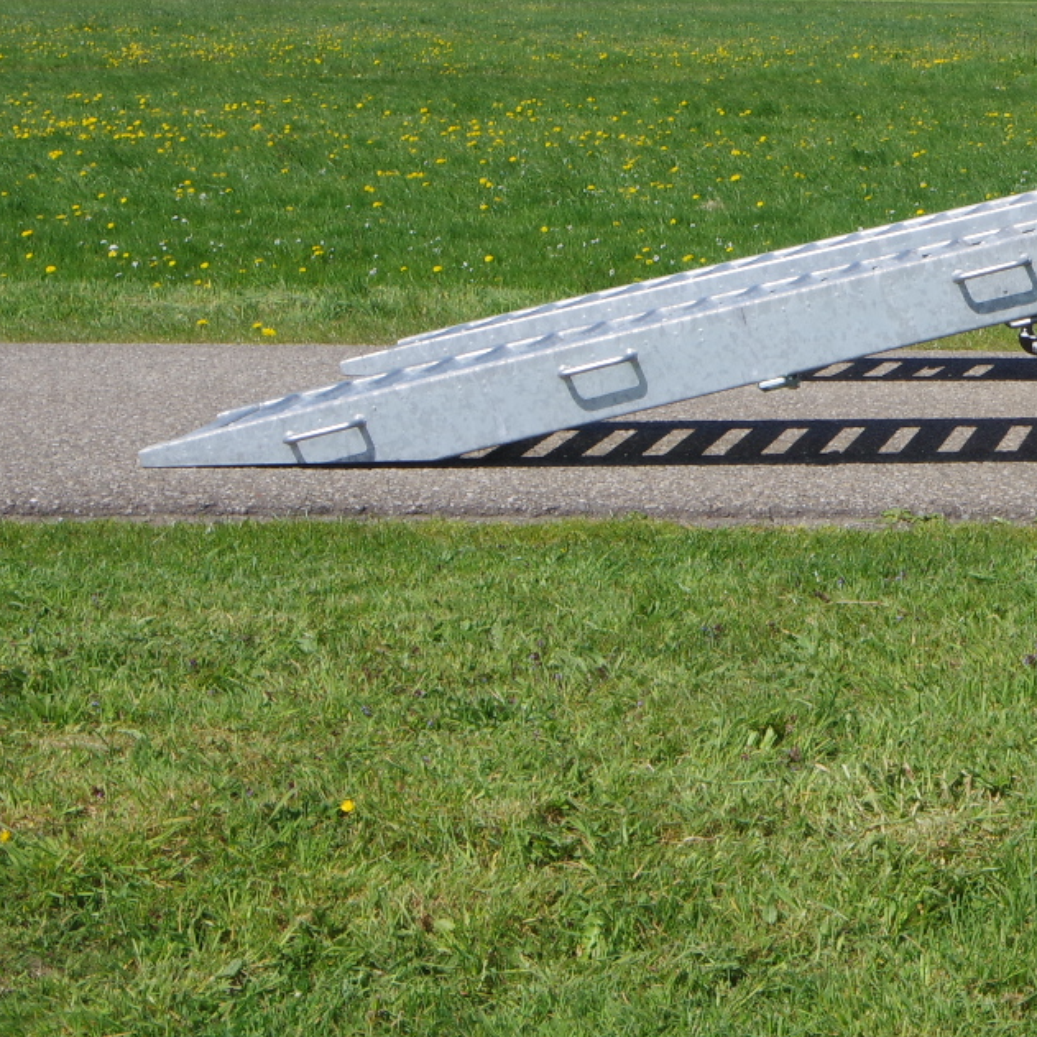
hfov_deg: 13.8
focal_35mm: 119
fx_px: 4033
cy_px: 127
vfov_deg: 14.5
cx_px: 1532
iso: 200
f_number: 16
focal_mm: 31
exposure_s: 1/125
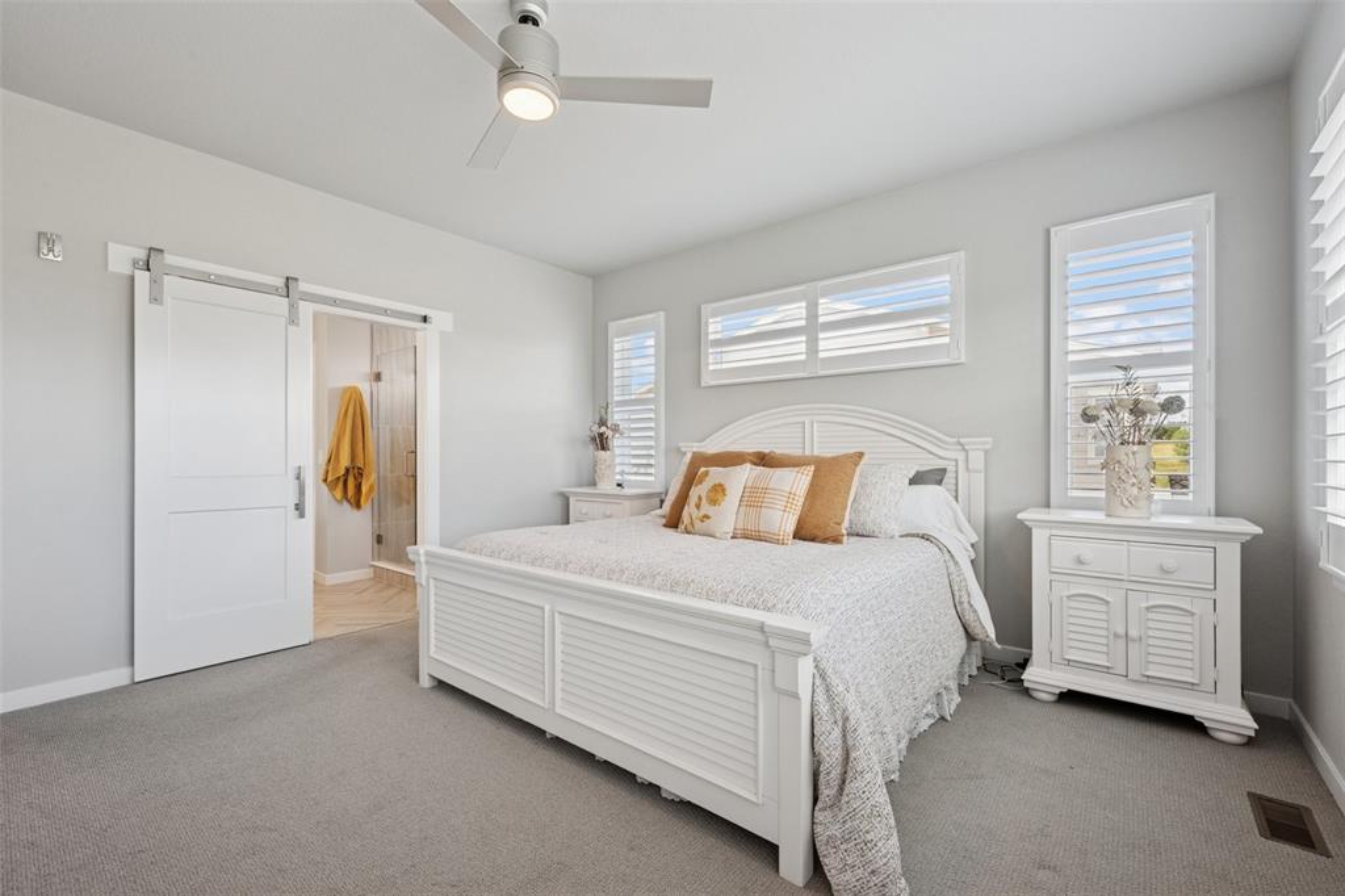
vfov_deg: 77.3
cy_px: 448
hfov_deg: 100.4
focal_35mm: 15
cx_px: 672
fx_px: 560
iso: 100
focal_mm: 15
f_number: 11
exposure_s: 1/13
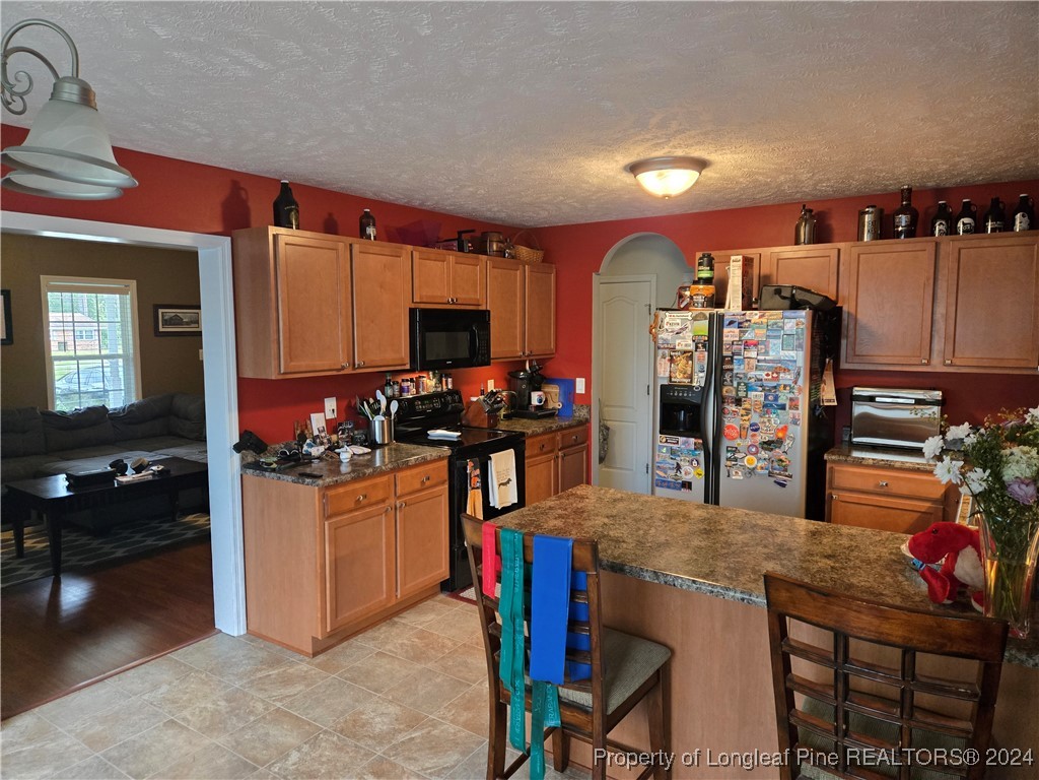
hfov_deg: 73.9
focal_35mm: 23
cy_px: 390
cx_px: 520
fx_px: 690
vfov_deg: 58.9
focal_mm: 5.4
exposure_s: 1/120
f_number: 1.8
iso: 640
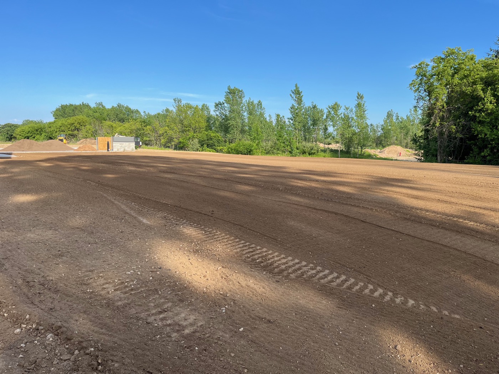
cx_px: 250
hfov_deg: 67.3
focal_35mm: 26
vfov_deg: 53.1
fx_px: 375
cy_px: 187
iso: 50
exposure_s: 1/1536
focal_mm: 5.1
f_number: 1.6
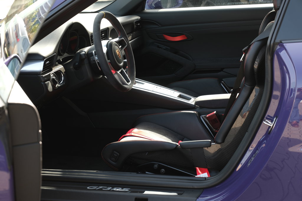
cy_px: 100
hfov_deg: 27.0
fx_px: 629
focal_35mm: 75
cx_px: 151
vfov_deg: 18.2
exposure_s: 1/75
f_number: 4.8
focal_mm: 50
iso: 160
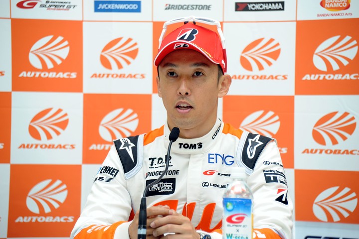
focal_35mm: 150
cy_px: 120
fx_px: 1496
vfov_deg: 9.1
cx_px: 180
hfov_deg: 13.7
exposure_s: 1/125
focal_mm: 150
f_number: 5.6
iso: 800
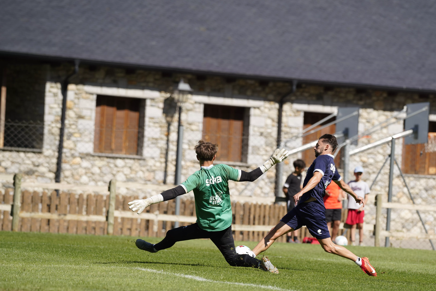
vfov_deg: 5.0
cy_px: 176
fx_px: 3318
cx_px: 278
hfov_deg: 7.5
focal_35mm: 274
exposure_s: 1/1250
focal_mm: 200
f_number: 4
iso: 125
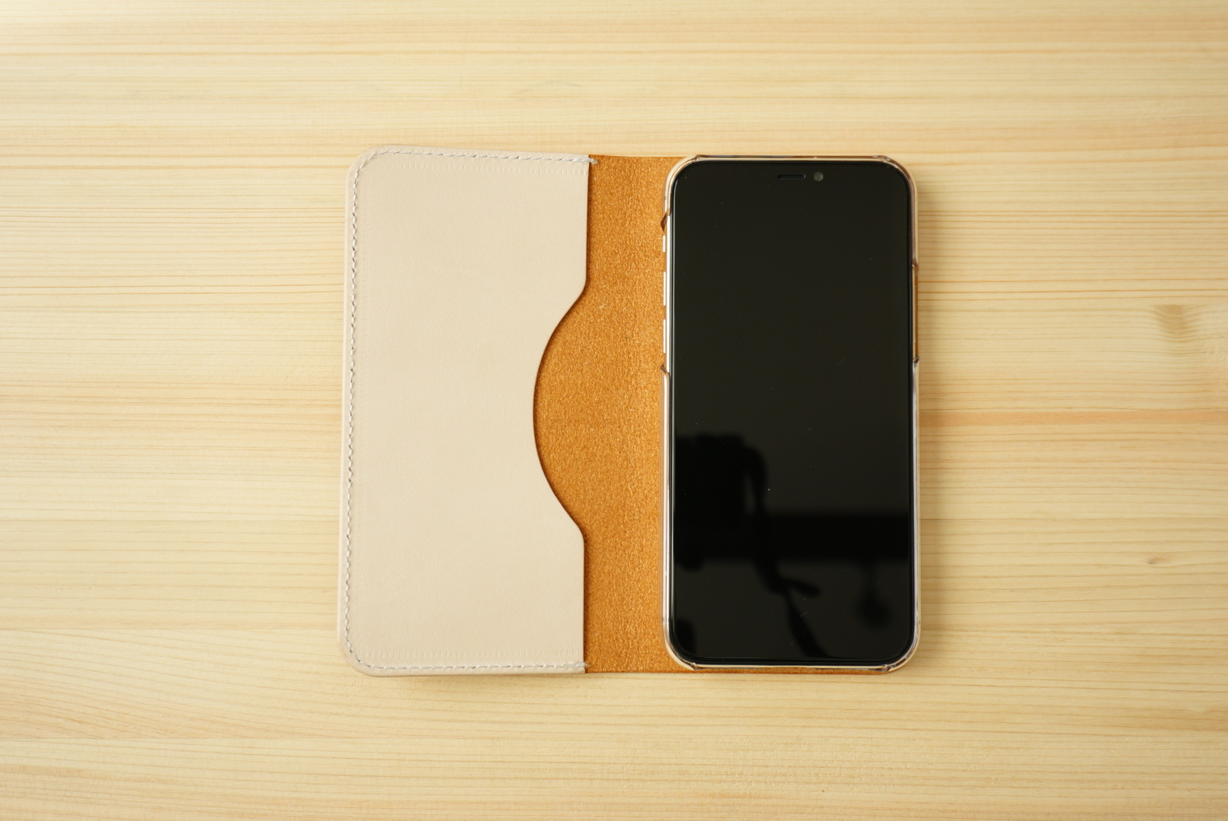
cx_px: 614
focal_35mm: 33
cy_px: 410
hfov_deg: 57.2
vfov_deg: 40.0
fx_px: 1126
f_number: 4
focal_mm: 22
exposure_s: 1/20
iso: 100
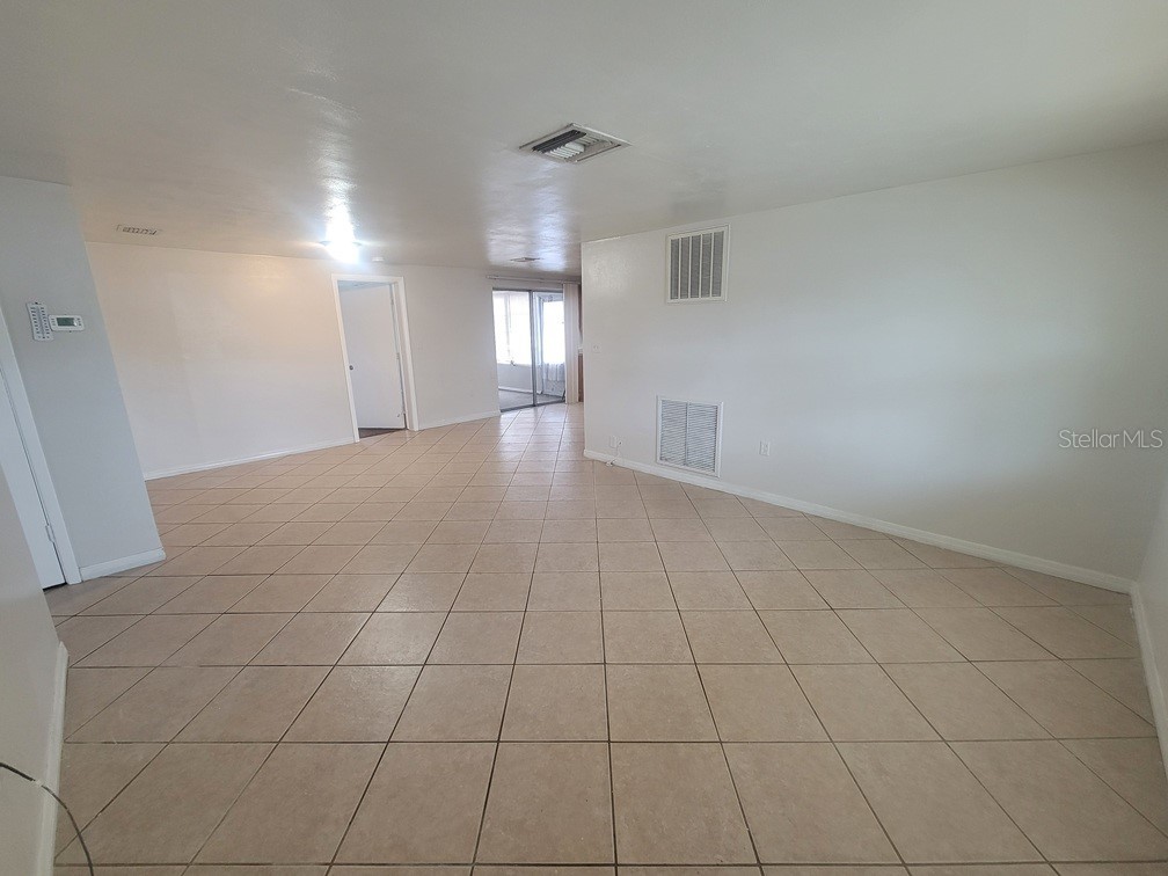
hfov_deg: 106.2
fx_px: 439
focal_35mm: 13
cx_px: 584
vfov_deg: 89.9
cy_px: 438
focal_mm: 2.2
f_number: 2.2
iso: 200
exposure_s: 1/60
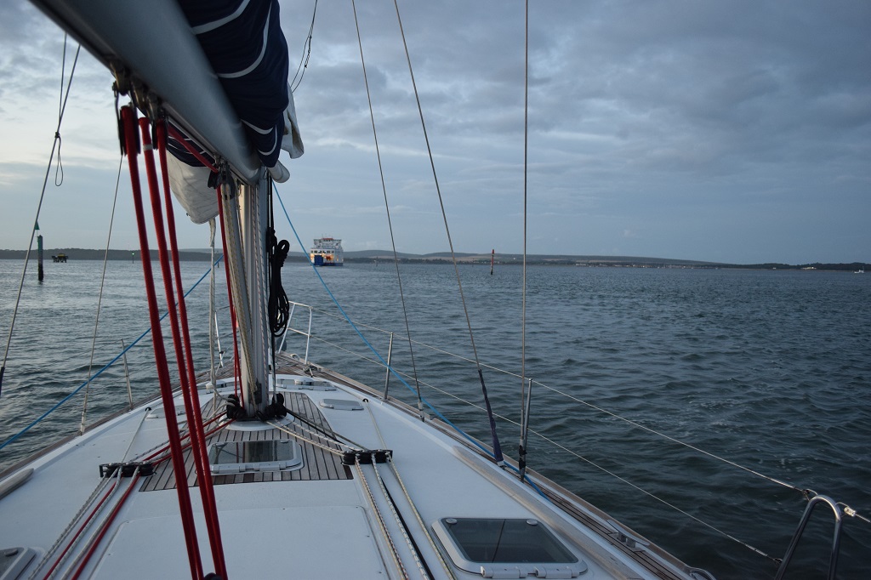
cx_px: 436
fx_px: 653
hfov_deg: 67.4
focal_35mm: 27
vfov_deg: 47.9
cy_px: 290
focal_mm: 18
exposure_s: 1/60
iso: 1000
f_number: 3.5
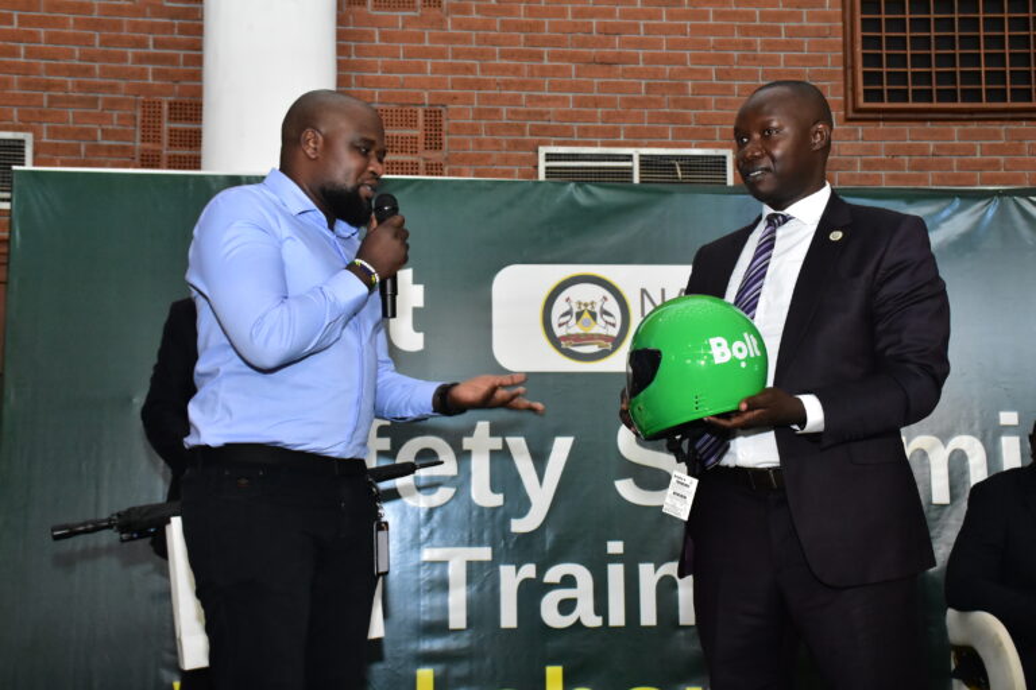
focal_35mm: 51
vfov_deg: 26.5
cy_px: 345
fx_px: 1468
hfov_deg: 38.9
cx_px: 518
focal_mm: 34
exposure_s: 1/100
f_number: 8
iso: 4000
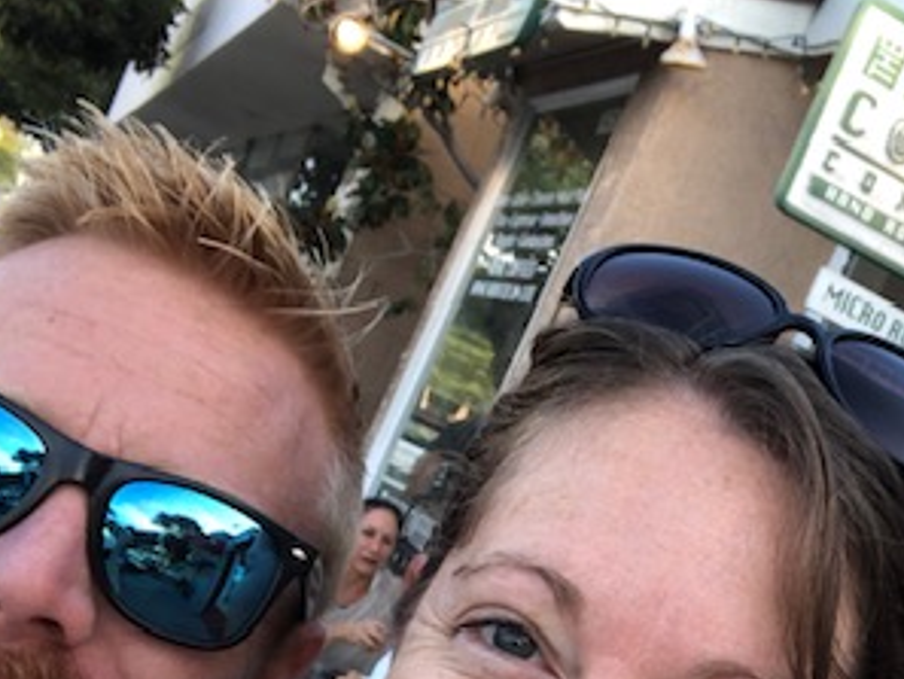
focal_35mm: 69
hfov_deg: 27.7
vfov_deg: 20.6
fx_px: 1803
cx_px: 688
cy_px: 694
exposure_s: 1/120
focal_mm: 2.87
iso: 25
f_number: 2.2
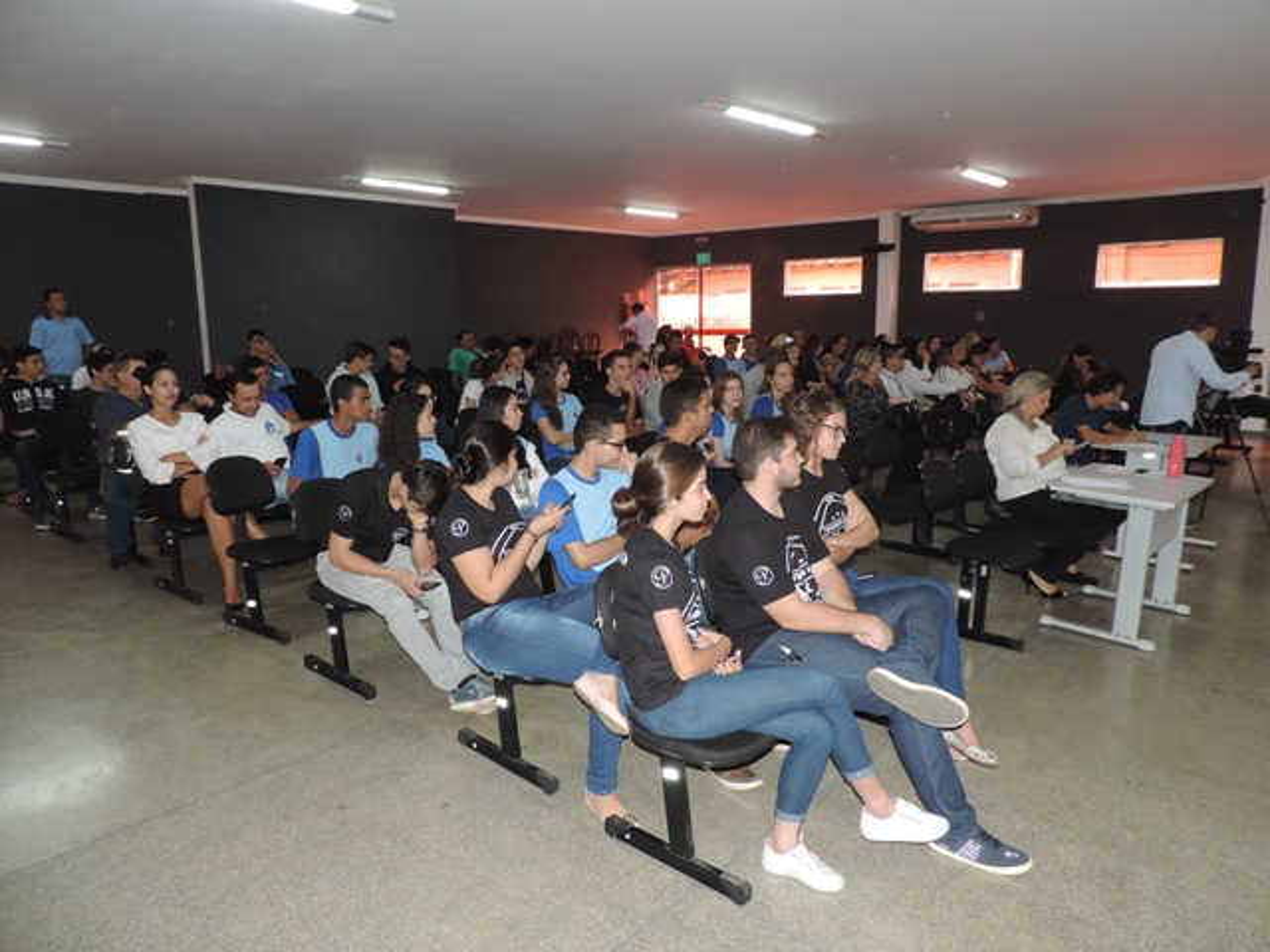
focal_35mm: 24
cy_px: 476
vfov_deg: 56.8
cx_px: 635
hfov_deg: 71.6
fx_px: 881
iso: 360
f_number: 3
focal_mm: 4.3
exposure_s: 1/50
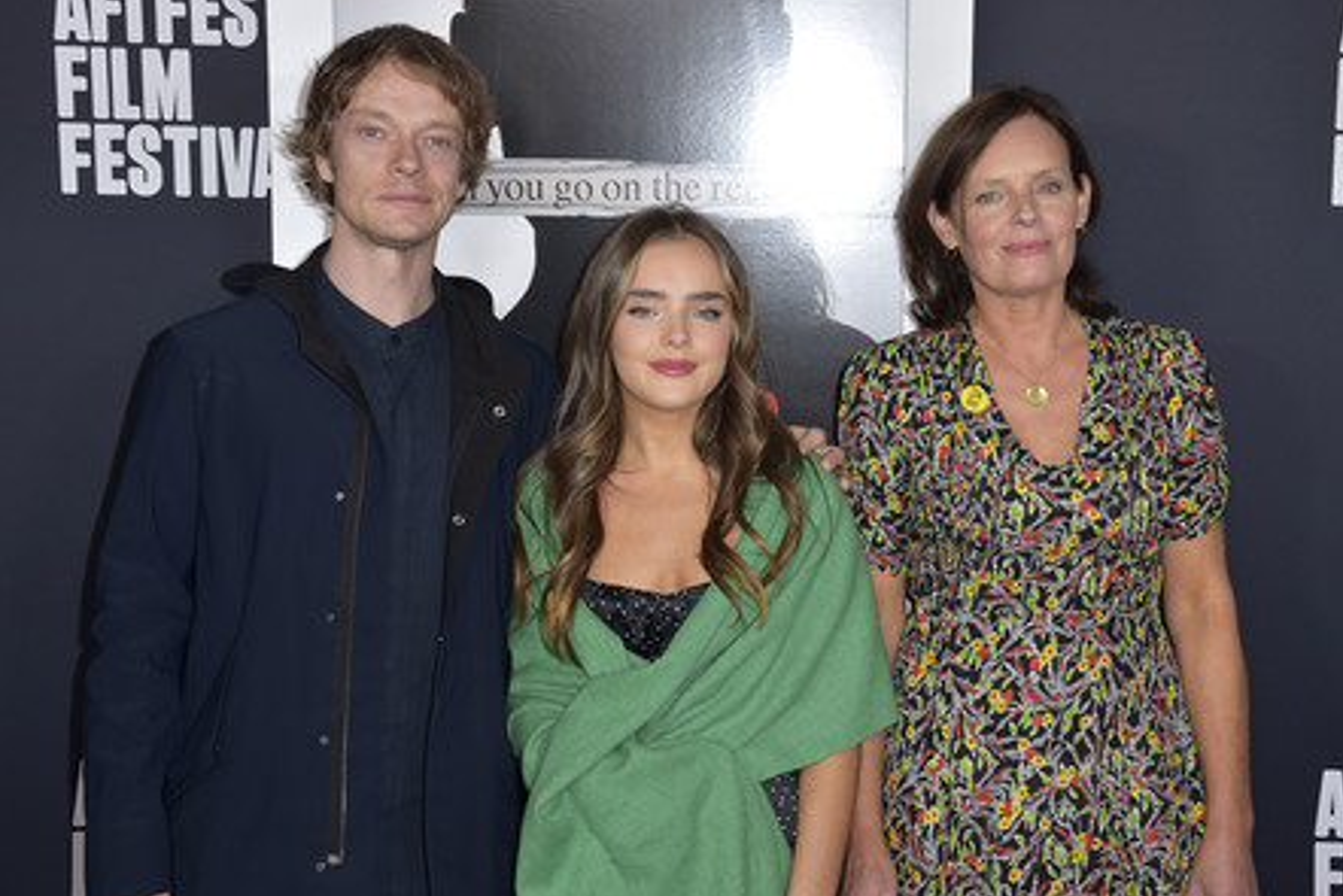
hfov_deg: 35.0
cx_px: 675
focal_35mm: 57
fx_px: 2127
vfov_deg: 23.8
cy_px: 453
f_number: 6.3
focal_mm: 56
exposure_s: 1/200
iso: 500
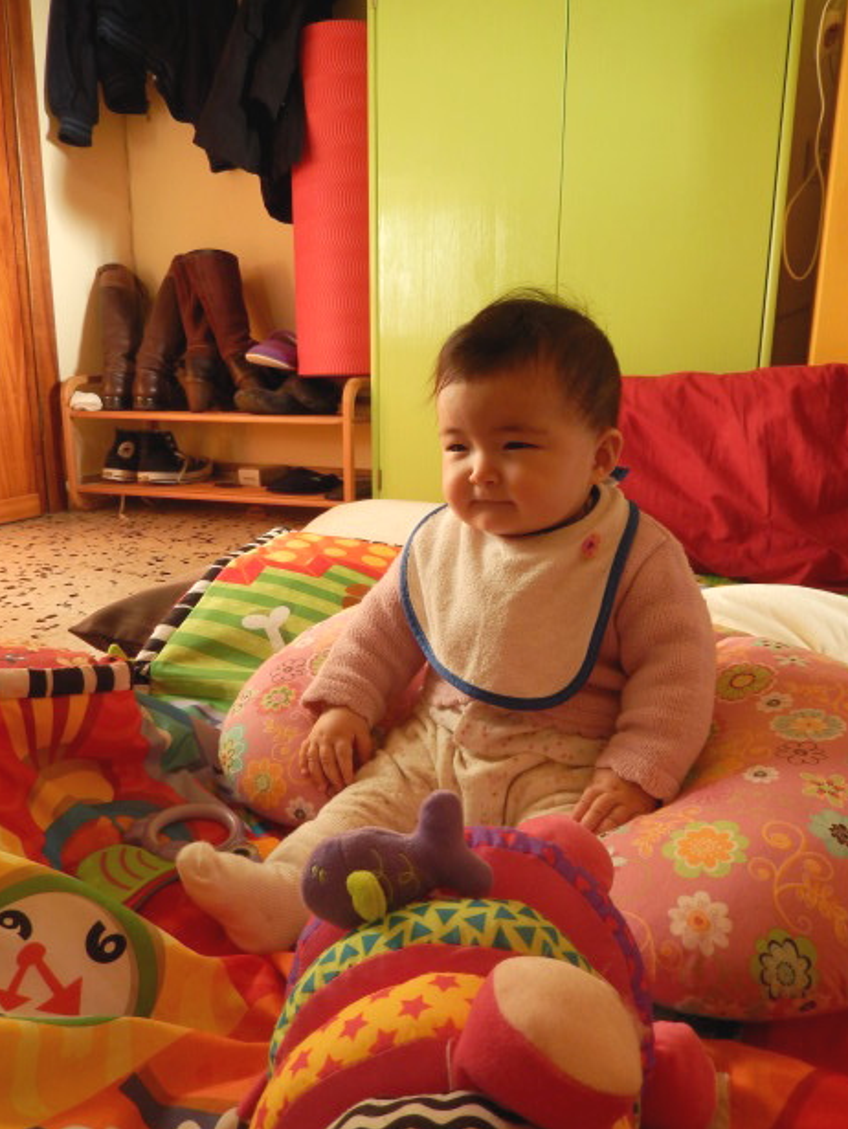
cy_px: 573
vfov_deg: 67.3
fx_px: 848
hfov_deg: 53.1
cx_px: 435
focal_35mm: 26
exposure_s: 1/30
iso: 160
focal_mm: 4.5
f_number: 3.4
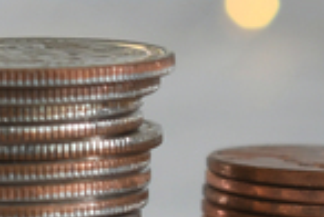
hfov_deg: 4.8
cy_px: -134
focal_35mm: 410
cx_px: -544
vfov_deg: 3.4
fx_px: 3698
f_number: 5.6
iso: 200
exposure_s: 1/60
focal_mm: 40
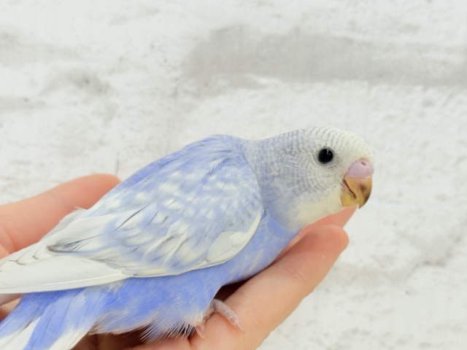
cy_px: 175
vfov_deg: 28.0
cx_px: 234
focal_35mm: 52
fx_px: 702
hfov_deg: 36.8
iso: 40
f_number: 1.6
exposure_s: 1/50
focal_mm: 5.96
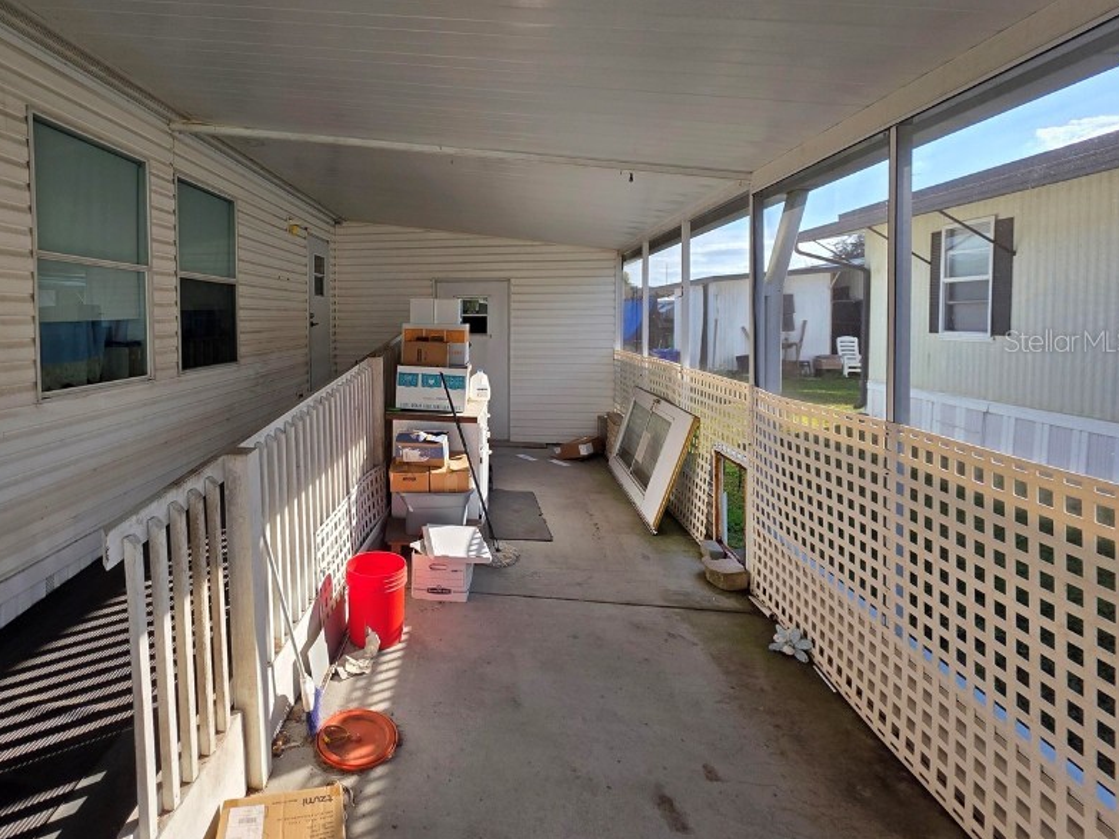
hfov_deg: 88.9
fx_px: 549
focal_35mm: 17
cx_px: 407
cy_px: 340
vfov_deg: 74.0
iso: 40
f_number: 1.9
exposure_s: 1/677
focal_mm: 2.2
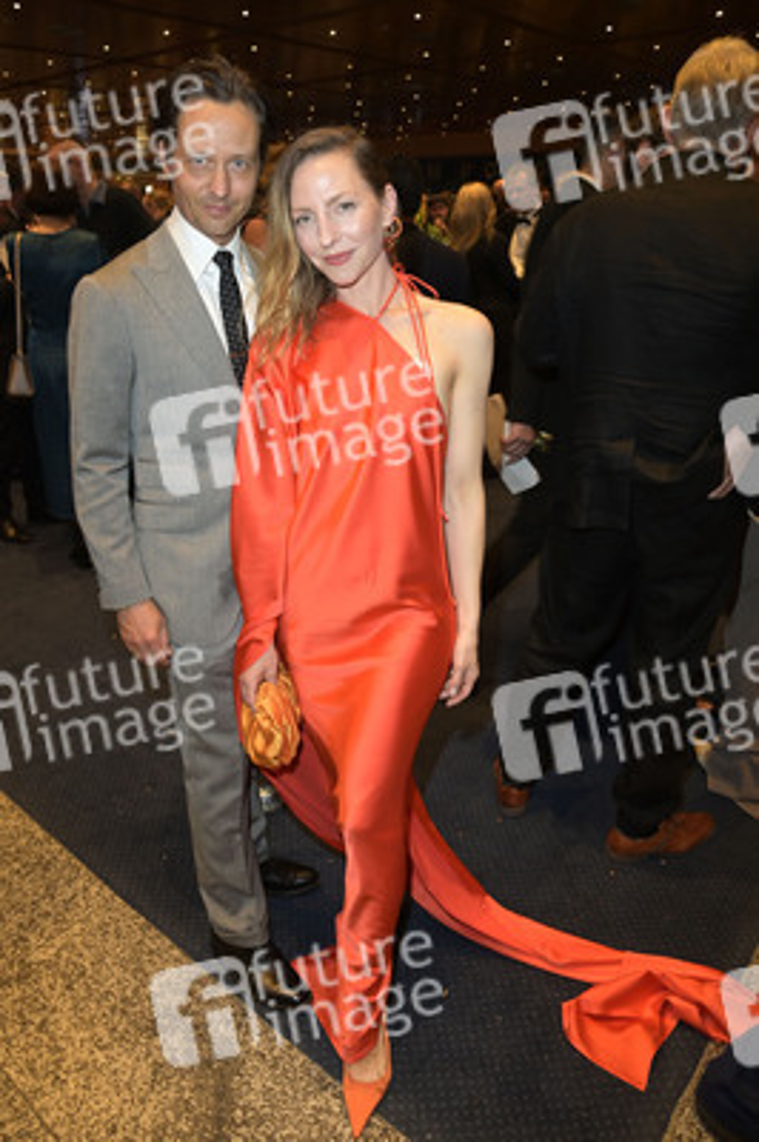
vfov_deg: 73.8
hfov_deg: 53.1
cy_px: 571
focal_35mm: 24
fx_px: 760
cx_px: 380
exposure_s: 1/60
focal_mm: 24
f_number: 5.6
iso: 2500
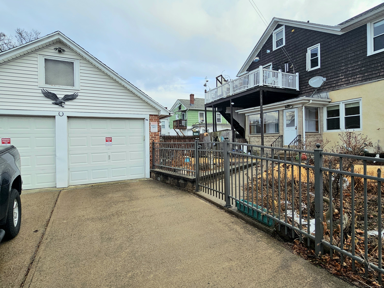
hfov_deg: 106.2
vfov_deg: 89.9
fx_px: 144
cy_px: 144
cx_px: 192
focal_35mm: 13
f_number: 2.2
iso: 50
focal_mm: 2.2
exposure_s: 1/1000
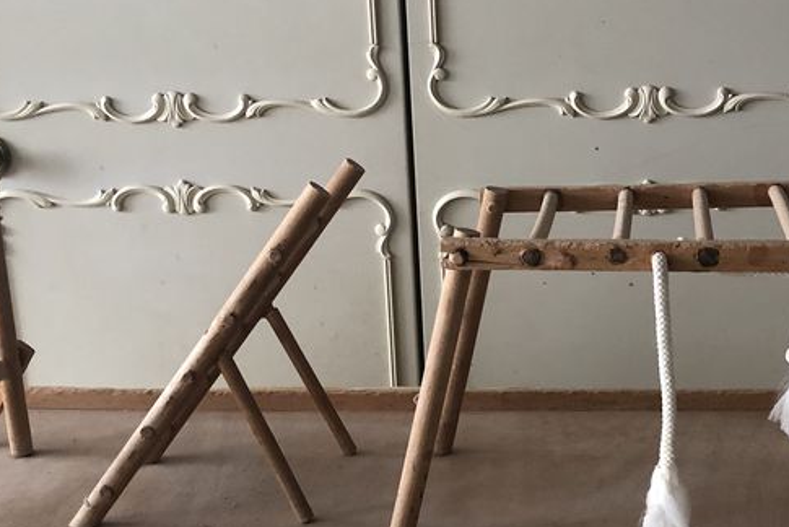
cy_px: 340
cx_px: 516
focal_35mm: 60
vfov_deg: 22.6
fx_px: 1316
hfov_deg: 33.1
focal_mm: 3.99
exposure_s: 1/15
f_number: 1.8
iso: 50
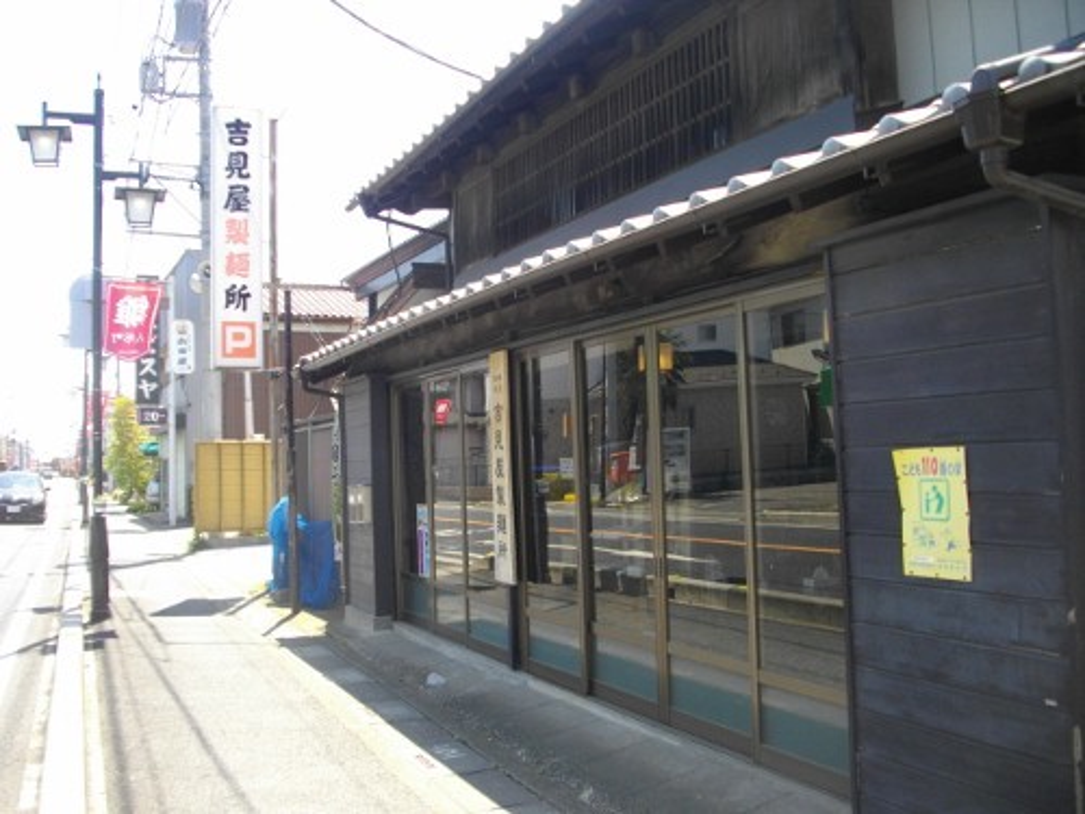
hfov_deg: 56.8
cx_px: 542
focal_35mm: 32
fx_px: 1003
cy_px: 407
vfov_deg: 44.2
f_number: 2.9
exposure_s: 1/320
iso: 100
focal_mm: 5.7
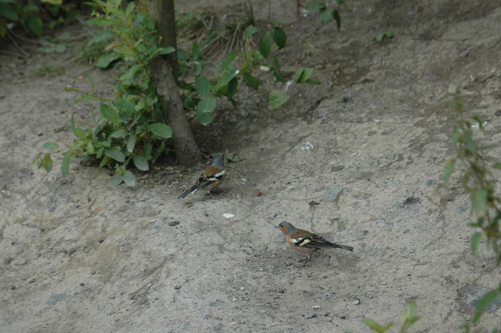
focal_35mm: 232
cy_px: 166
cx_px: 250
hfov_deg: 8.9
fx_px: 3232
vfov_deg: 5.9
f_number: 5.6
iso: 400
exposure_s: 1/500
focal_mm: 155
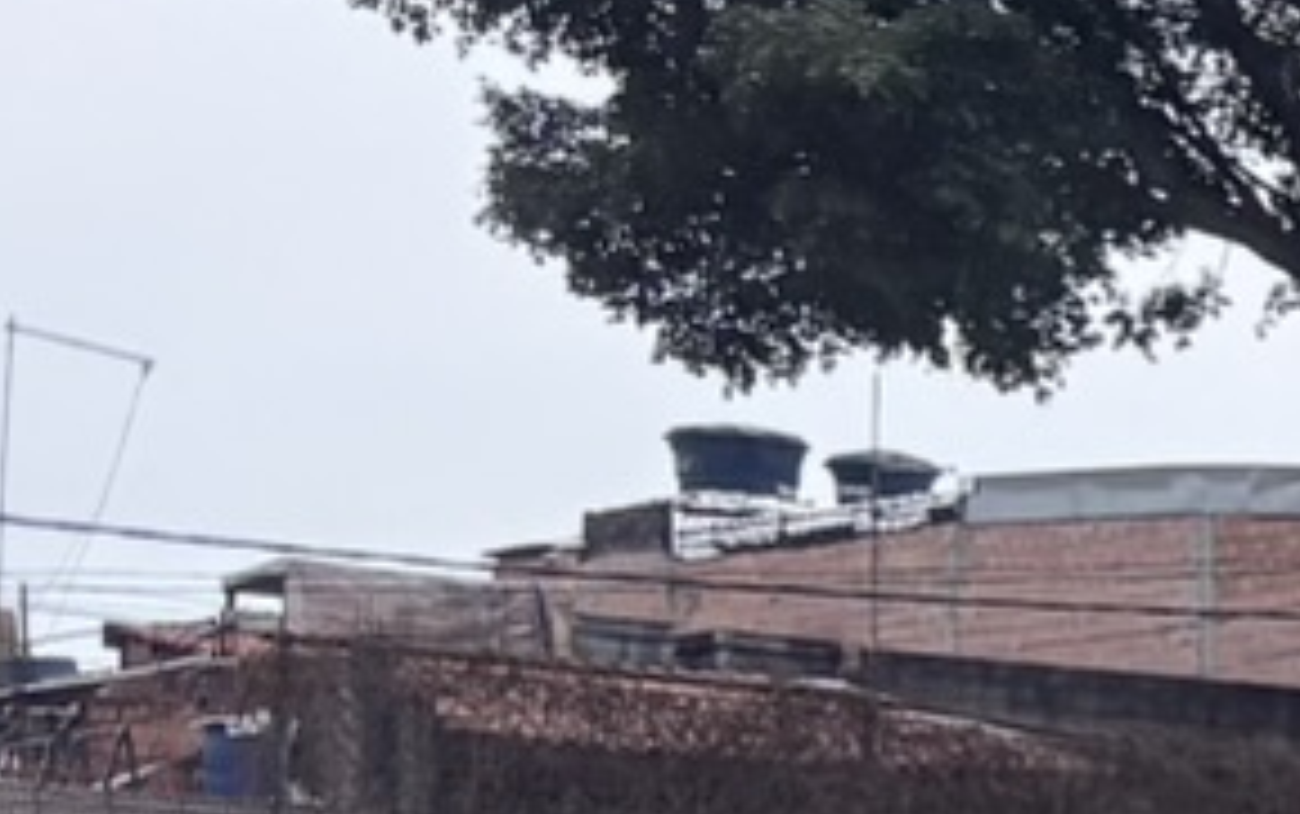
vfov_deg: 6.6
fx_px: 6913
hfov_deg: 8.2
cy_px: 1516
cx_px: 4548
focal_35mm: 195
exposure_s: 1/6329
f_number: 1.6
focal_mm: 5.96
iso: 50
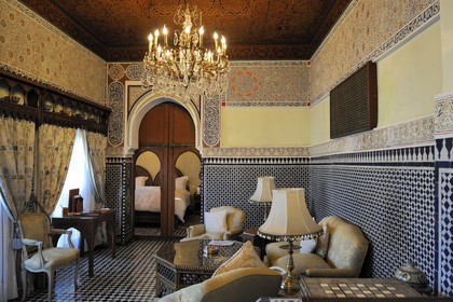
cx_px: 226
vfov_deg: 49.6
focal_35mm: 26
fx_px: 327
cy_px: 151
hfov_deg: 69.4
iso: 1600
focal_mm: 26
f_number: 4.5
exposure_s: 1/60
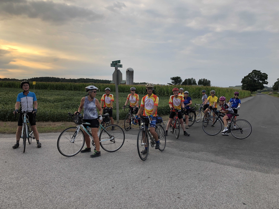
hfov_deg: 63.4
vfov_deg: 49.7
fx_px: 226
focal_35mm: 28
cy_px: 104
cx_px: 140
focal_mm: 3.99
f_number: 1.8
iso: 20
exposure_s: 1/279
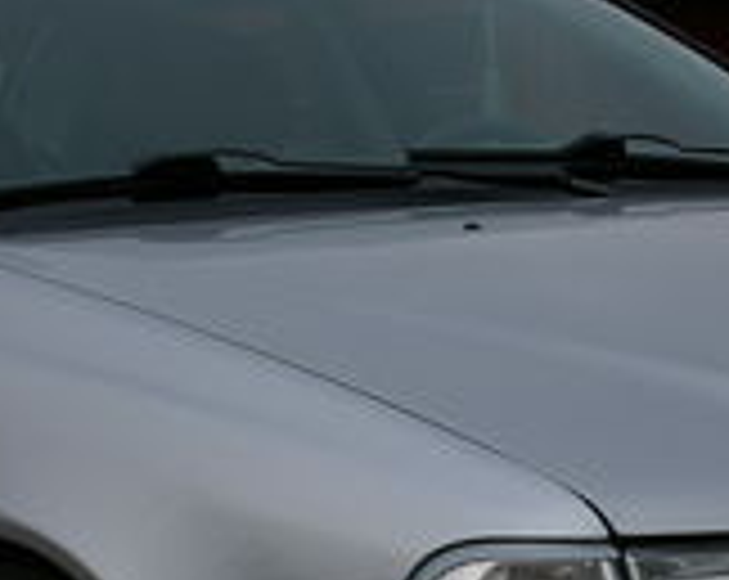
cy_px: 589
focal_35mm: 115
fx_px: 2477
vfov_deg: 13.2
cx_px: 464
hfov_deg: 16.7
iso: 200
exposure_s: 1/125
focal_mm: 21
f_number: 6.7
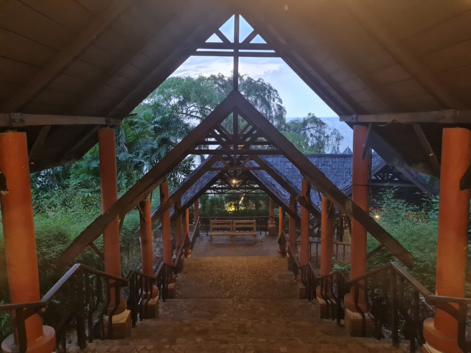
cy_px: 176
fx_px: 354
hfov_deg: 67.3
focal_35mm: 26
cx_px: 236
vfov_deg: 53.1
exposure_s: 1/25
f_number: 1.8
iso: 800
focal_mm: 5.4
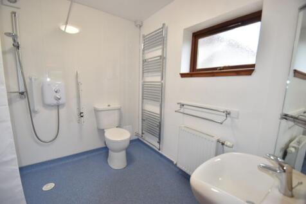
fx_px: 127
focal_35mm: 15
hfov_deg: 100.4
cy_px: 102
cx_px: 153
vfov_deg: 77.3
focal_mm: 10
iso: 360
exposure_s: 1/60
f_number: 4.5
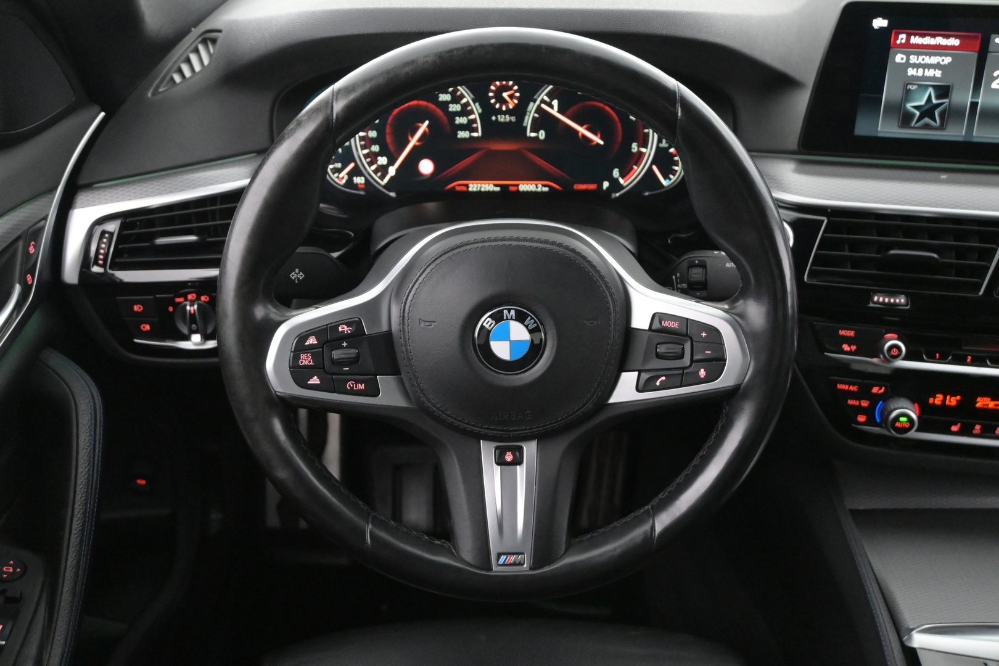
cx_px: 500
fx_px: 1145
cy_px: 333
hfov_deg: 47.2
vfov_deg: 32.4
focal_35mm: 41
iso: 5600
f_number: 4.5
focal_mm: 27.5
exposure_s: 1/40
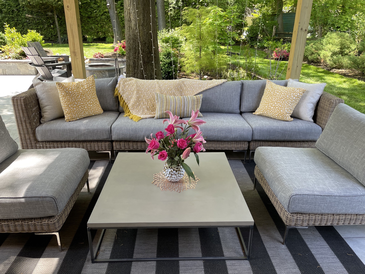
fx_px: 274
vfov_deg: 53.1
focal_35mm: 26
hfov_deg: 67.3
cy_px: 137
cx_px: 182
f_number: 1.6
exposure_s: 1/121
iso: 32
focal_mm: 4.2
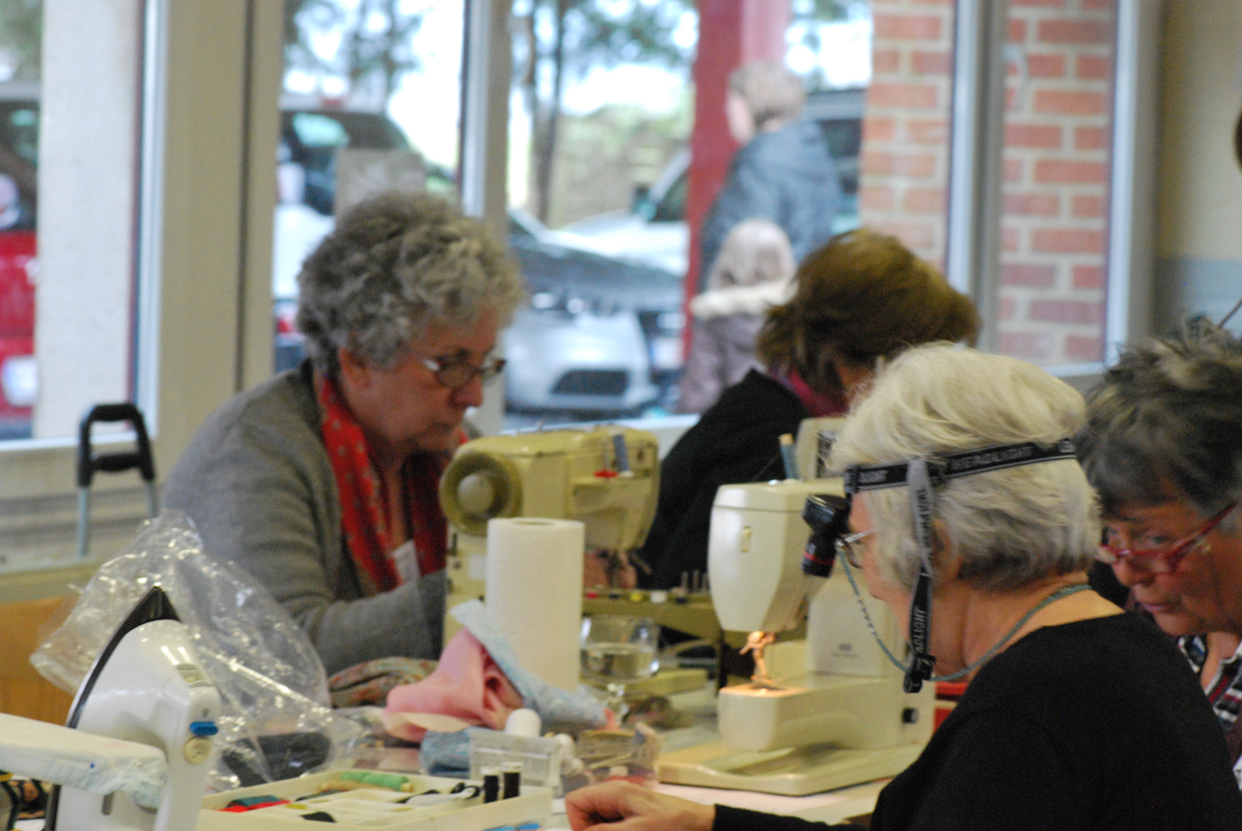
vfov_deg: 8.7
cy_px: 416
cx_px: 621
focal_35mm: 158
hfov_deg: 13.0
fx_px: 5440
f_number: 7.1
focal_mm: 105
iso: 1600
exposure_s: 1/40
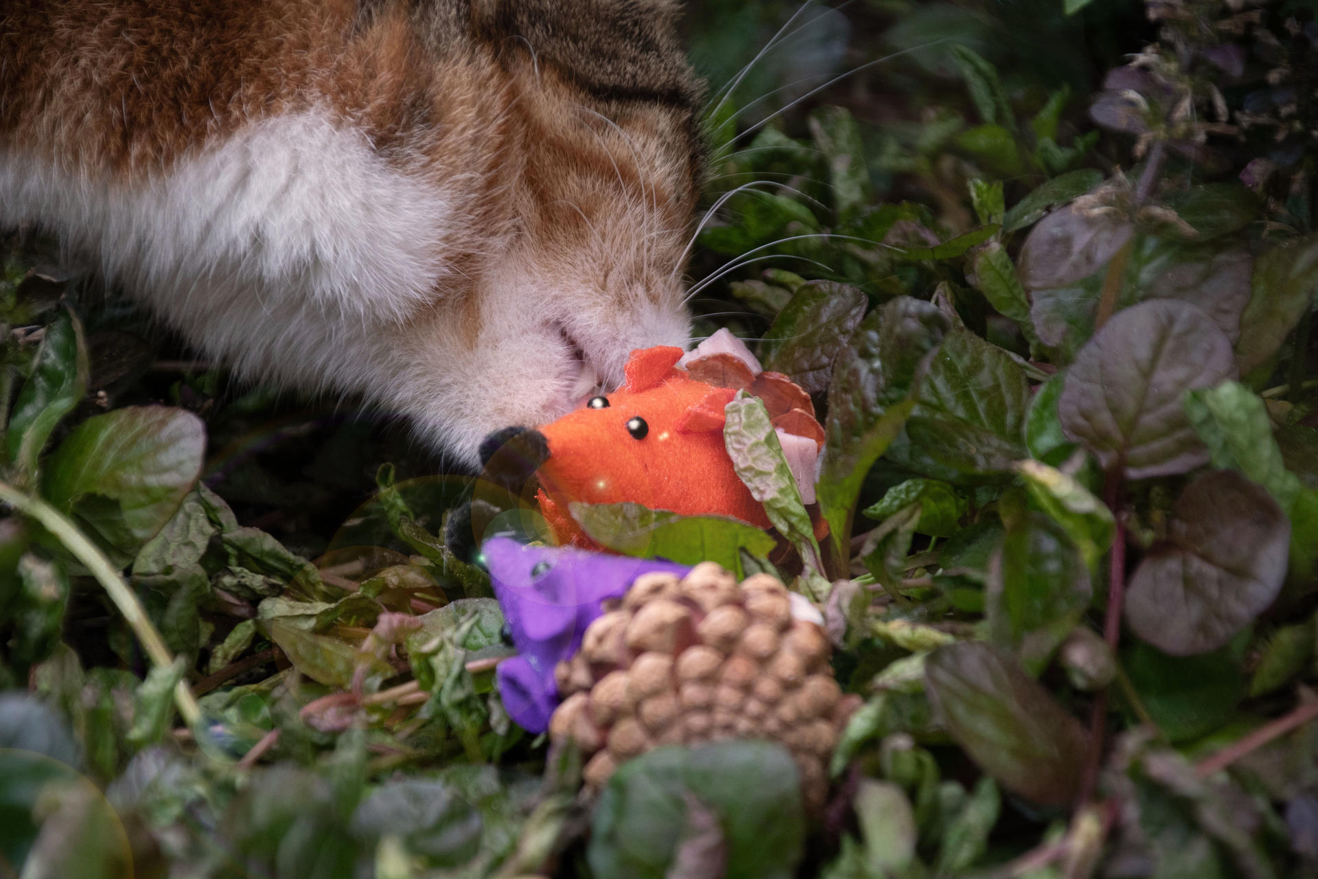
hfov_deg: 10.2
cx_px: 659
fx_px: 7413
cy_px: 440
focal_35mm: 202
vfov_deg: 6.8
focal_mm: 135
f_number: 6
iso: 800
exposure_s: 1/500
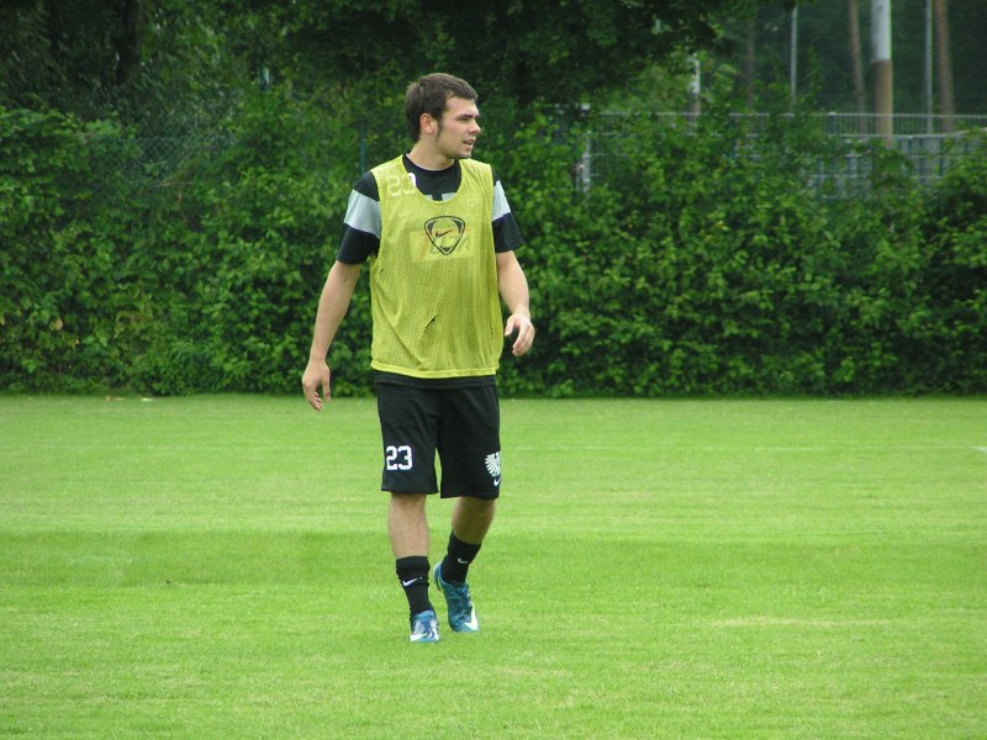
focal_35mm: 380
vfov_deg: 3.9
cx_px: 494
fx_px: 10835
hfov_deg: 5.2
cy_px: 370
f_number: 3.5
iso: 200
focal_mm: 58
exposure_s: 1/400
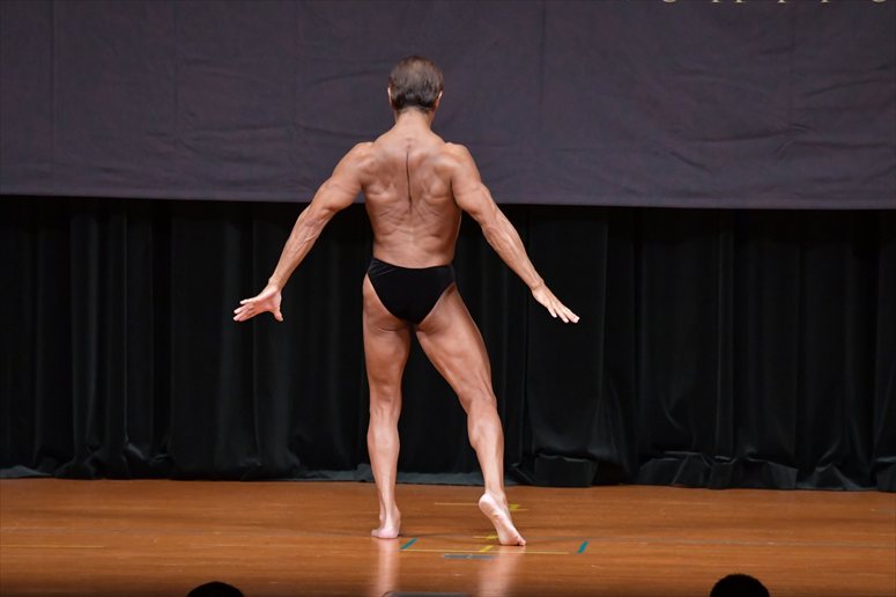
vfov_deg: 5.1
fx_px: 6717
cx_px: 448
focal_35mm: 270
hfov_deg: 7.6
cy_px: 298
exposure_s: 1/400
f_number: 5.6
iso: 5000
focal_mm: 180
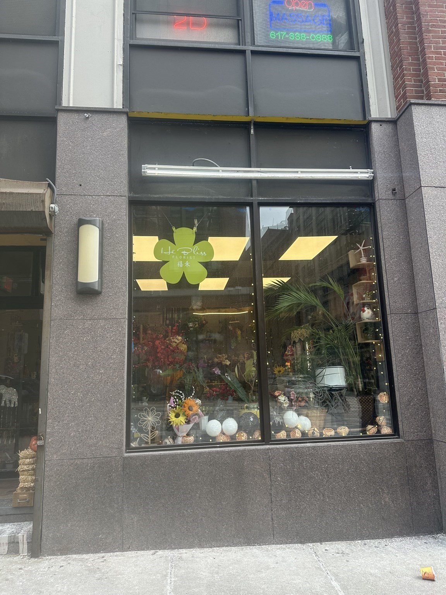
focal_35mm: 24
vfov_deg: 71.6
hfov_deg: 56.8
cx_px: 223
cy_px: 298
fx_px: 412
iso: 80
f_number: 1.78
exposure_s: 1/452
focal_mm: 6.86
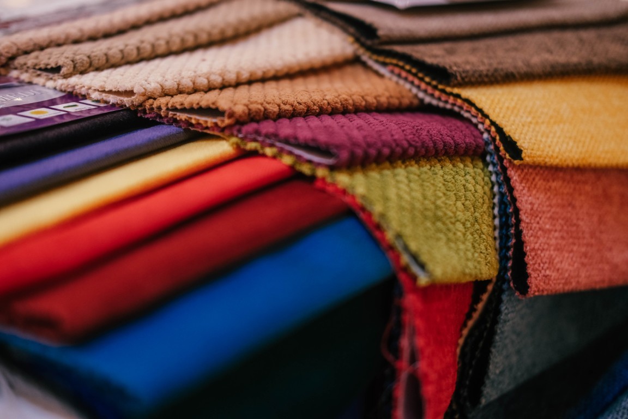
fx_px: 924
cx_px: 314
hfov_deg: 37.5
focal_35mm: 53
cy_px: 210
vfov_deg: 25.5
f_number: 2
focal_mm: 35
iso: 400
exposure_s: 1/250
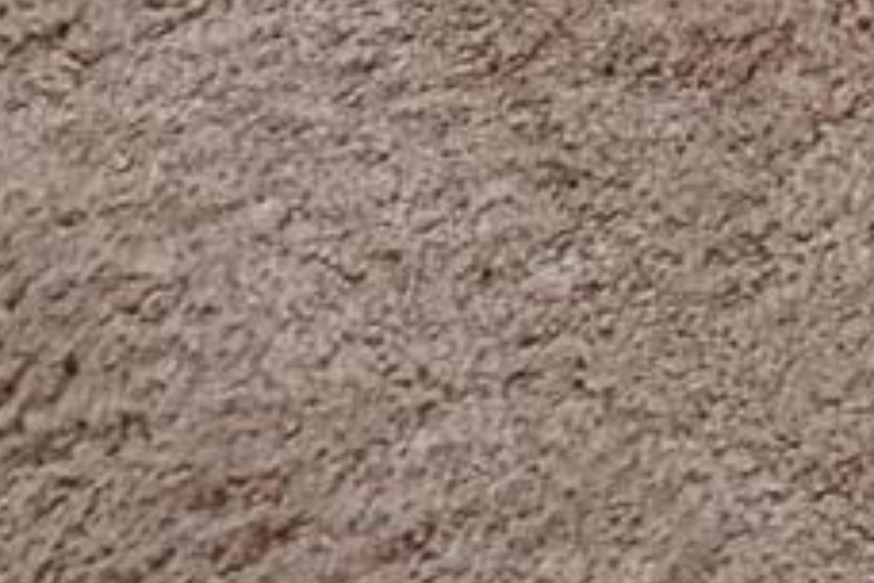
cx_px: 2492
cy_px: -3567
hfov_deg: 7.3
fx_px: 6118
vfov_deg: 3.9
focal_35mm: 252
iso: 400
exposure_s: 1/60
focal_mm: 6.76
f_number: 1.78
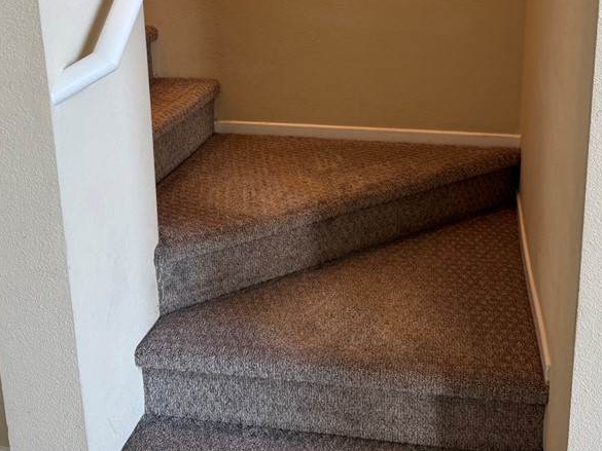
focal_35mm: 42
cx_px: 320
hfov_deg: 44.8
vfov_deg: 33.5
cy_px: 101
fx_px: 731
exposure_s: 1/60
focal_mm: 6.76
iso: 160
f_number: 1.78
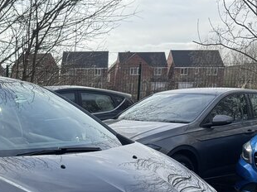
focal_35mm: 62
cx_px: 29
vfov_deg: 22.8
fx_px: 460
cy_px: 186
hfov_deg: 30.0
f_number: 1.78
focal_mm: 6.76
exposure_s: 1/2506
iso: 80
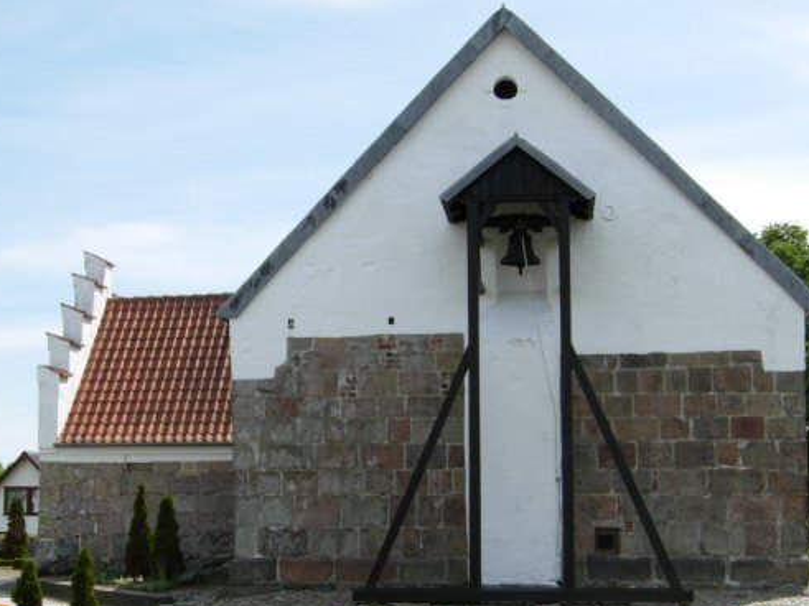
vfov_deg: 32.9
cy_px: 287
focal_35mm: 44
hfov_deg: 43.0
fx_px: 1028
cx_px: 417
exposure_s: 1/271
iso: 50
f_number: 6.1
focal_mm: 7.5
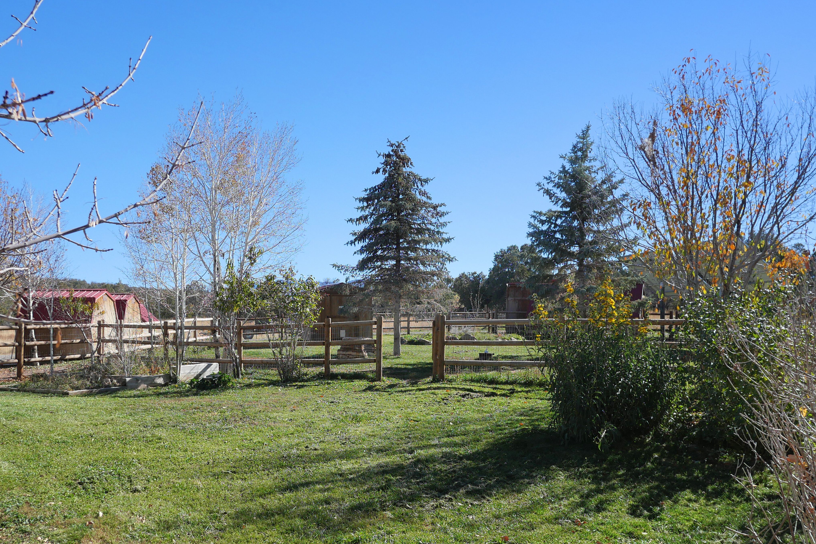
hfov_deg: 75.8
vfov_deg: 55.0
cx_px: 360
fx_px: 521
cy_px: 241
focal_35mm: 23
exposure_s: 1/1600
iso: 200
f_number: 3.2
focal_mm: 9
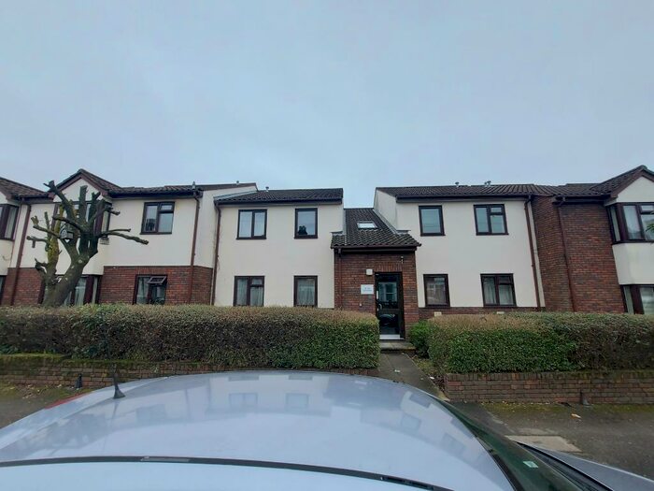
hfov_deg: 106.2
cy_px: 246
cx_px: 327
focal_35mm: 13
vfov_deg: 89.9
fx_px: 246
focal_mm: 1.74
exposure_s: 1/500
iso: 50
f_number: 2.2
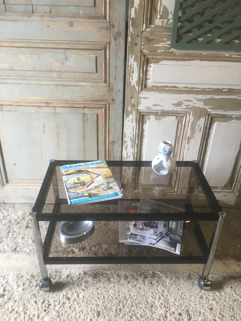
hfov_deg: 48.2
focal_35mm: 29
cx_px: 120
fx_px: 269
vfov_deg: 61.7
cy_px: 160
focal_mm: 4.15
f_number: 2.2
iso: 64
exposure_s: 1/33
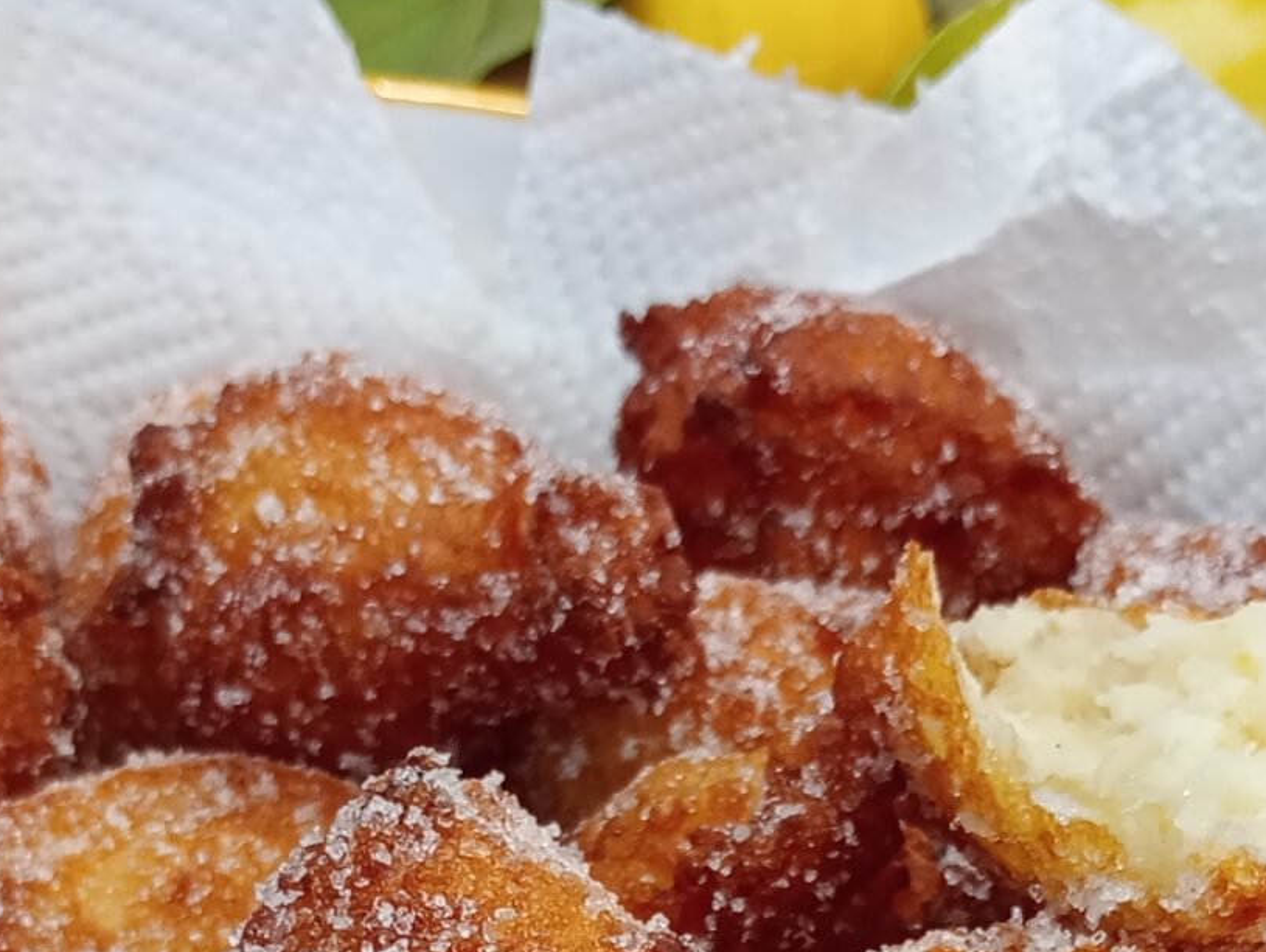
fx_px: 3222
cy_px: 1284
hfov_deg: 22.2
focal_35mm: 88
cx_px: 699
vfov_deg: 15.8
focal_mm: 4.27
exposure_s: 1/33.3
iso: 347
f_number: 1.8
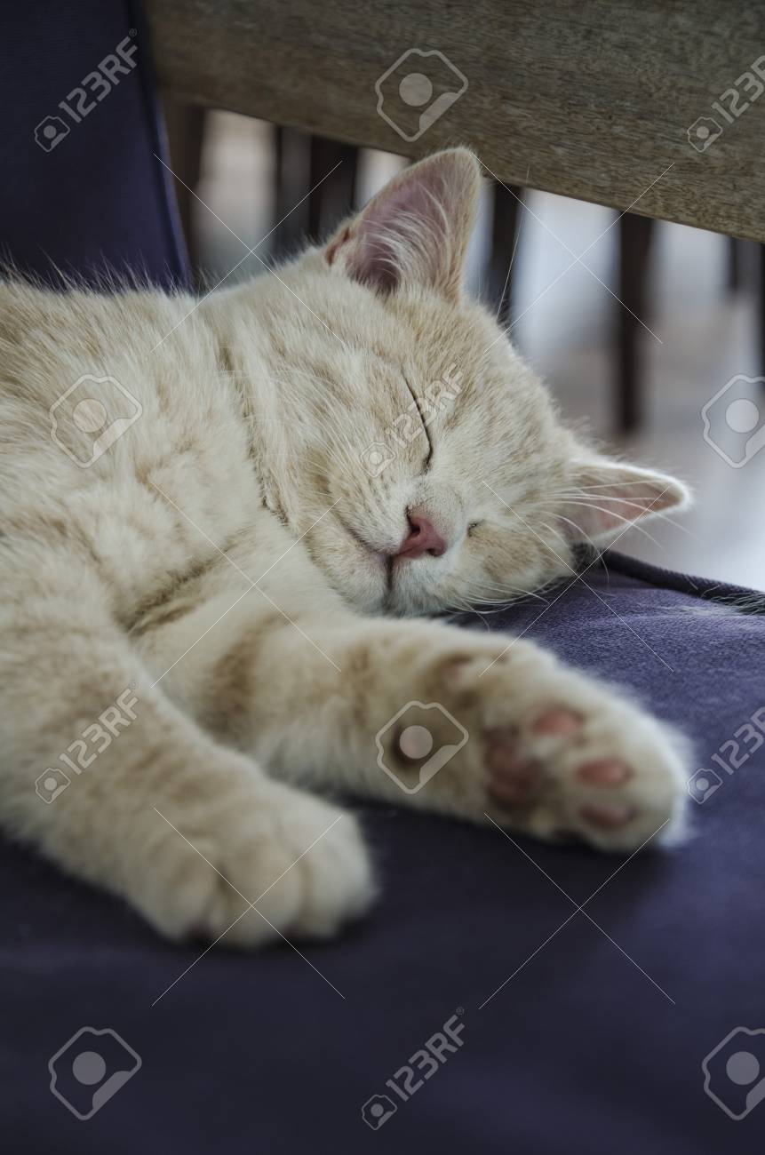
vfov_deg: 28.1
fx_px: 2305
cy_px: 578
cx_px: 382
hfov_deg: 18.8
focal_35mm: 72
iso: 250
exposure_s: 1/6
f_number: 4.8
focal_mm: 48
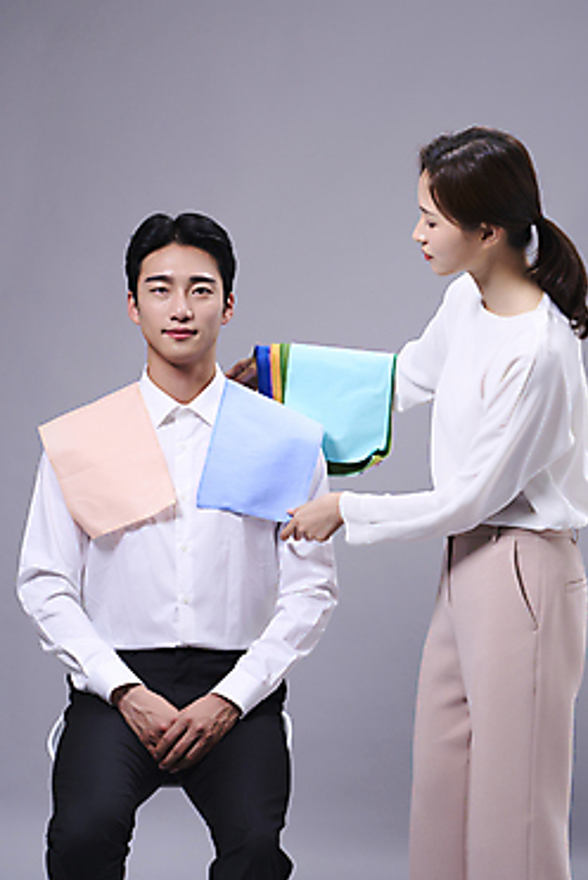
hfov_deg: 19.5
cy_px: 446
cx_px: 305
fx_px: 1712
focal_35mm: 70
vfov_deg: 28.8
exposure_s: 1/125
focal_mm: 65
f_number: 5.6
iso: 160
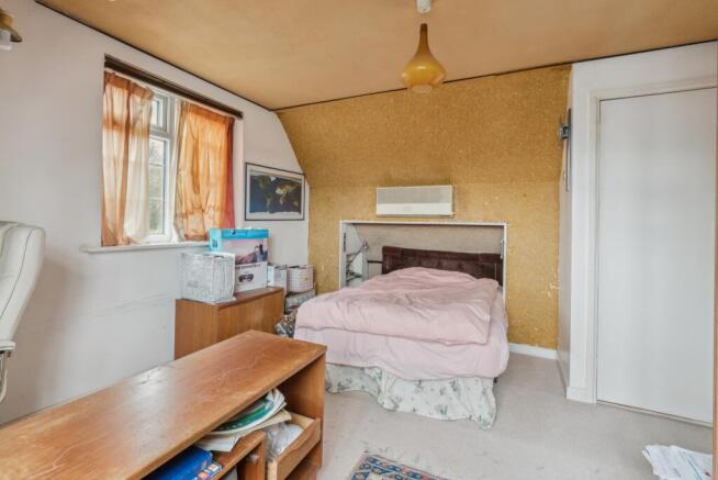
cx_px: 359
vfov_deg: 73.8
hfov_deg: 96.7
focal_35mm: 16
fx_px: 319
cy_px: 240
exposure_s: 1/6
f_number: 11
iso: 640
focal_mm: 16
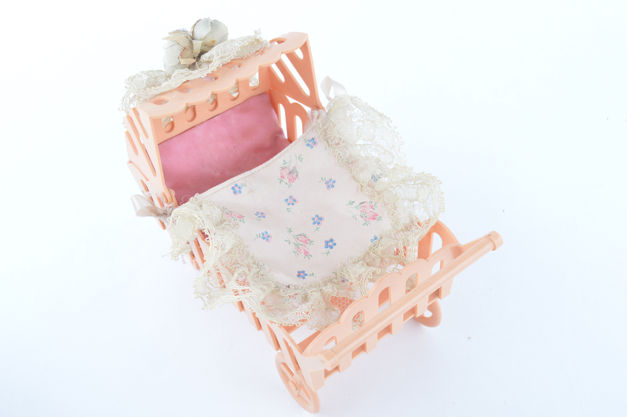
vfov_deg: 28.6
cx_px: 301
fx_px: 818
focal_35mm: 47
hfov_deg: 41.9
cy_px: 209
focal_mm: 30
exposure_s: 1/25
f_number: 9
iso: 100
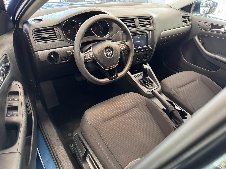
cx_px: 113
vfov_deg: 56.8
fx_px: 157
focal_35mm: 24
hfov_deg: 71.6
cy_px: 84
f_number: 1.78
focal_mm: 6.76
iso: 800
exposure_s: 1/40
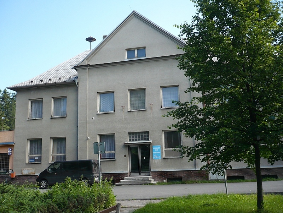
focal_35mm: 35
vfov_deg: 40.7
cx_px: 142
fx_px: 286
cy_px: 106
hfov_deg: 52.6
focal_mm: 5.8
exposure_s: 1/400
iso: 100
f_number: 2.8
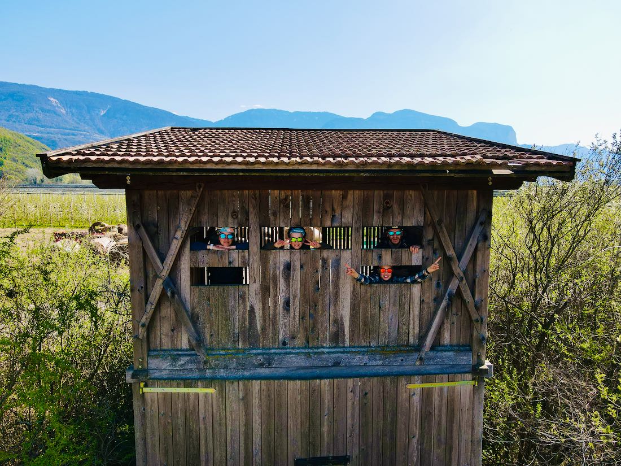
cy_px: 233
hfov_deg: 71.6
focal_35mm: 24
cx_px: 310
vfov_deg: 56.8
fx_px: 431
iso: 100
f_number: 2.8
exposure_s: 1/125
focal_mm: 4.5
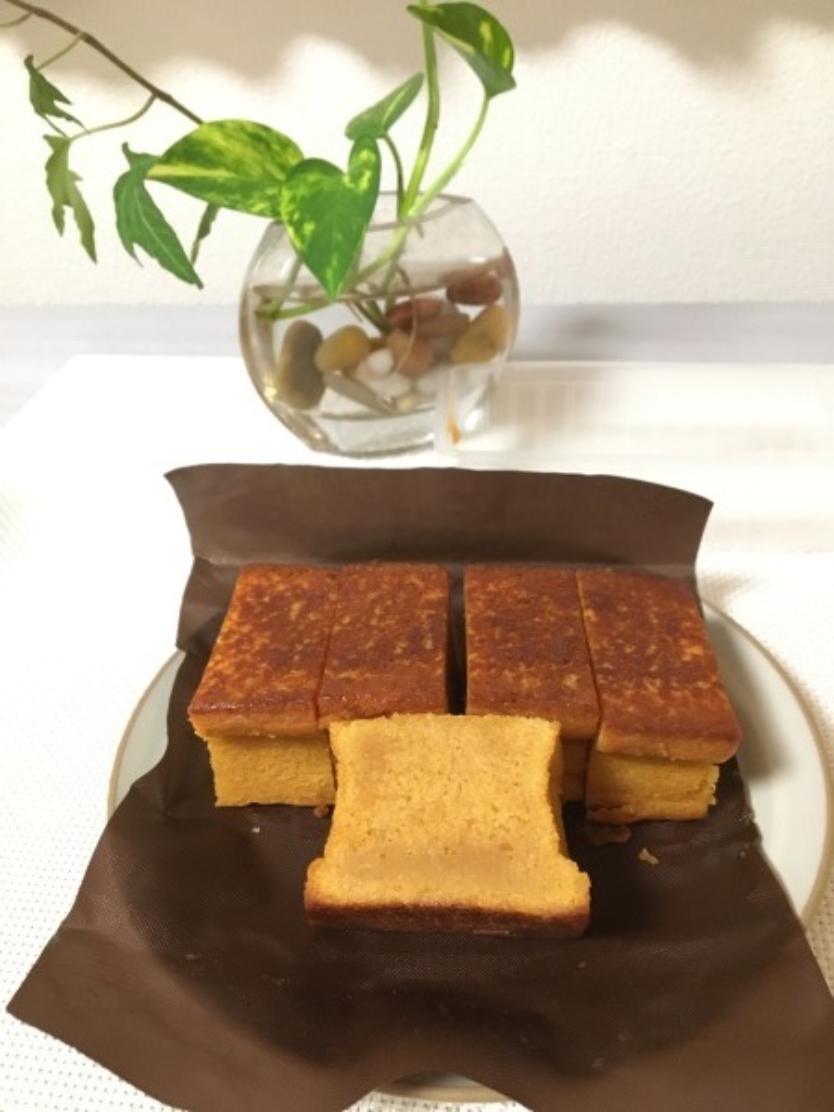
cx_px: 417
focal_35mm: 29
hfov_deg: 48.2
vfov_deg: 61.7
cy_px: 556
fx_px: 932
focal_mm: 4.15
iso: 320
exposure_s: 1/17
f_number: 2.2
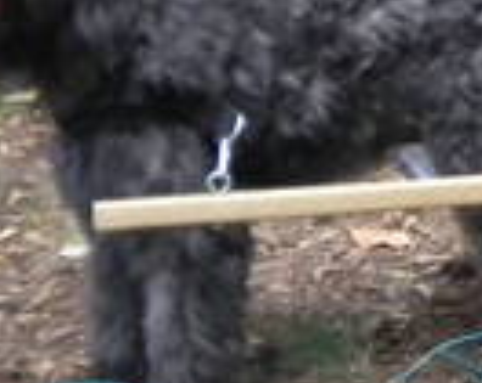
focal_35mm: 231
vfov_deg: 6.7
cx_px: 712
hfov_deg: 8.2
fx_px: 3288
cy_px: -4
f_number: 3.9
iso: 400
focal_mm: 9.3
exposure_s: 1/35.7
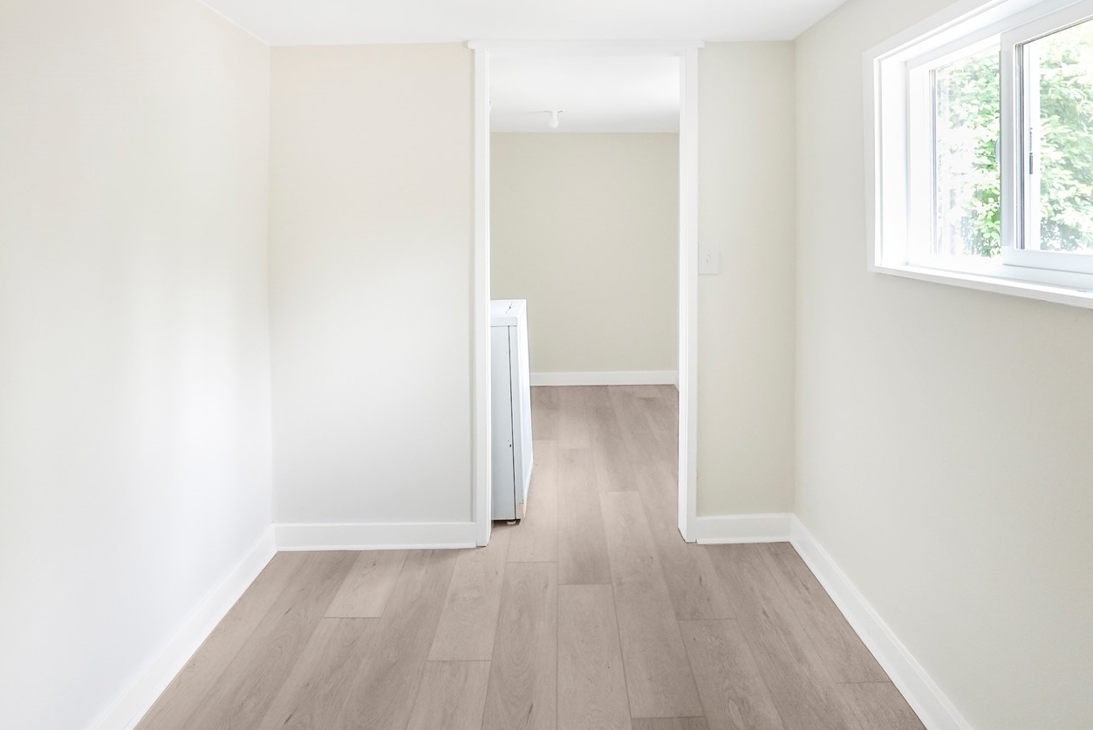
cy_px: 276
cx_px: 549
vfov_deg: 54.6
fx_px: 699
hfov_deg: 76.1
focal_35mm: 23
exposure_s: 1/160
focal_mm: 17
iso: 1250
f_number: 4
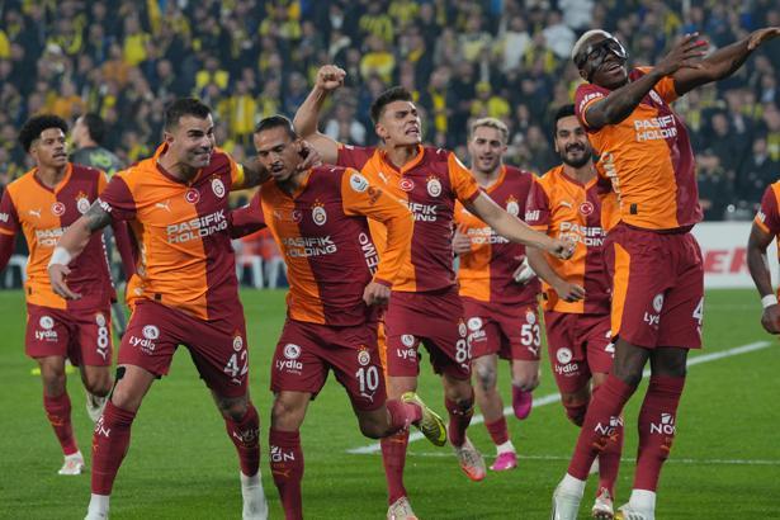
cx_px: 390
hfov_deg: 7.7
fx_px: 5785
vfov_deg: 5.1
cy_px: 260
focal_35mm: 267
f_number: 4.5
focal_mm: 178
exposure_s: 1/1000
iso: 1600
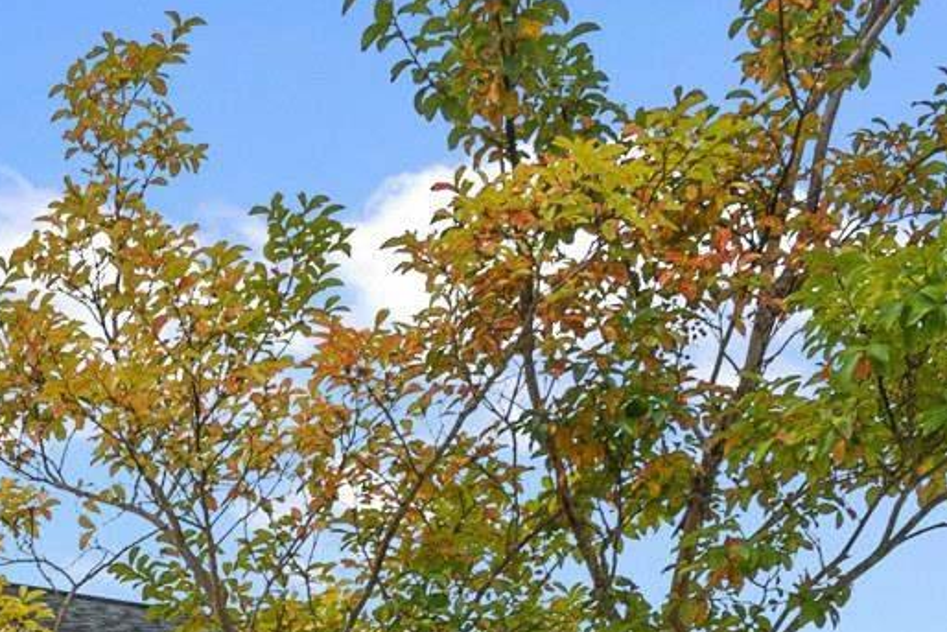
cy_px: 1326
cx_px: -275
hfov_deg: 17.9
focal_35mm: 107
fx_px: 2815
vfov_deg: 11.4
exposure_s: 1/1000
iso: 200
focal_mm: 22
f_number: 8
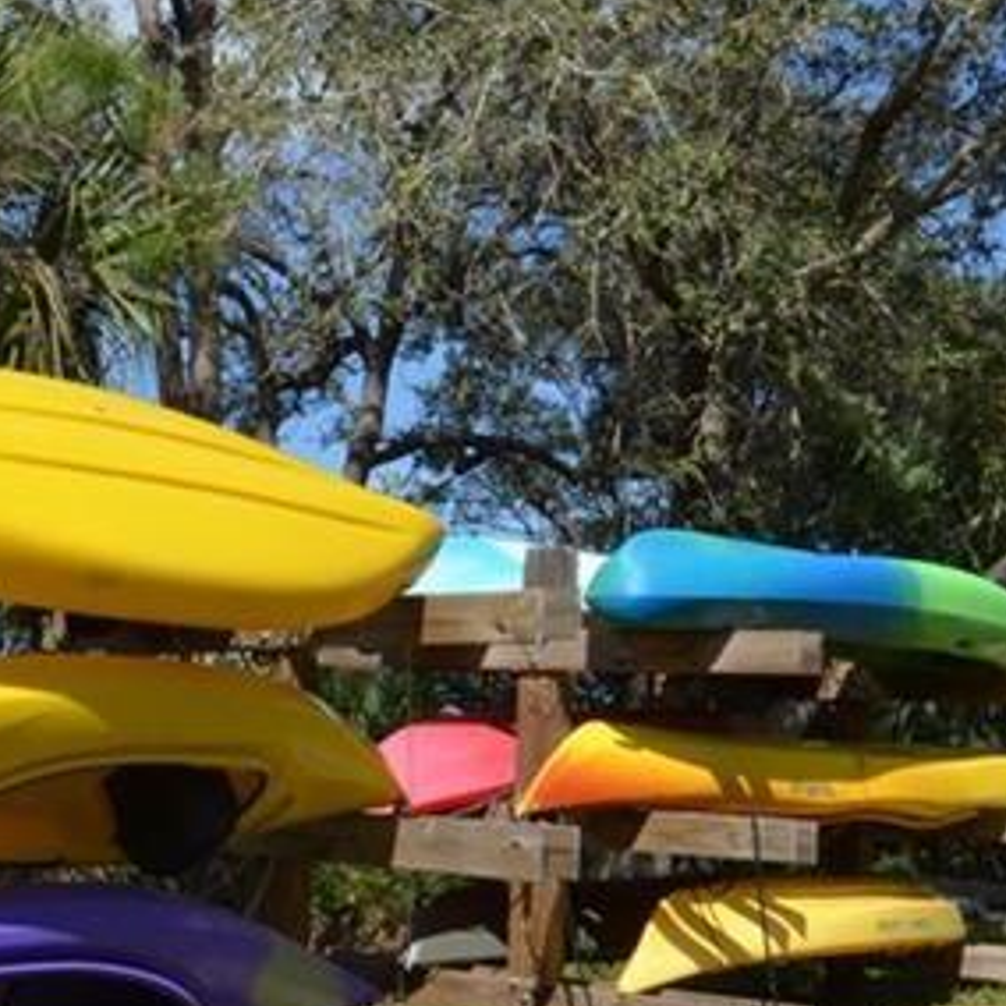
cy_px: 728
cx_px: 14
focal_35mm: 55
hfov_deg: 29.2
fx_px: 1808
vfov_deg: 30.7
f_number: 14
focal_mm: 12
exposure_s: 1/800
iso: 800
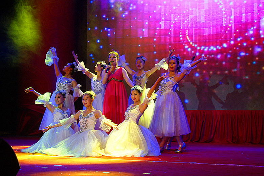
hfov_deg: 27.0
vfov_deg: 18.2
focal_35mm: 75
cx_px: 132
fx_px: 550
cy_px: 88
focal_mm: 50
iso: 400
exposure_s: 1/80
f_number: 5.6
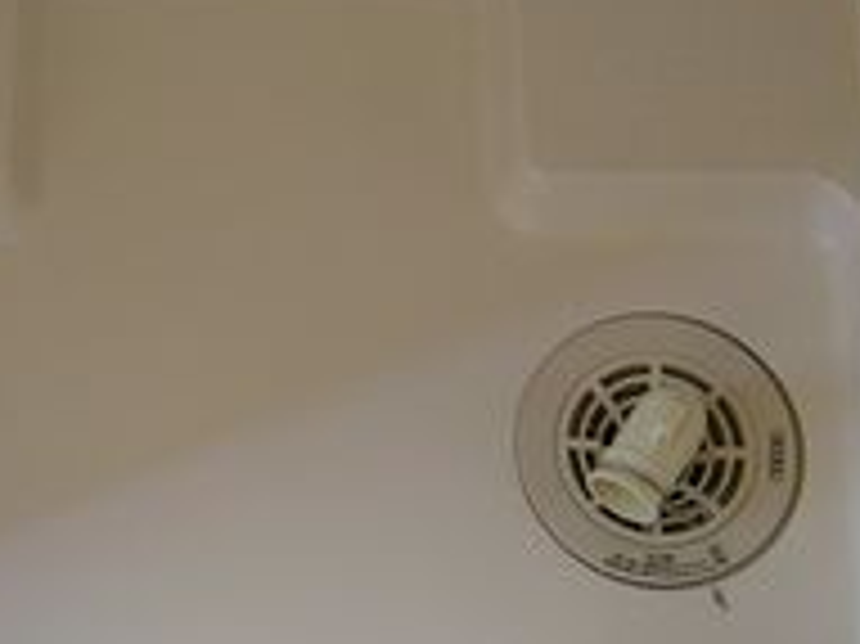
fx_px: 2110
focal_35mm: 85
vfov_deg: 17.3
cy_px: 414
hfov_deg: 23.0
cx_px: 311
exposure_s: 1/60
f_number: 2.8
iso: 64
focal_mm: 60
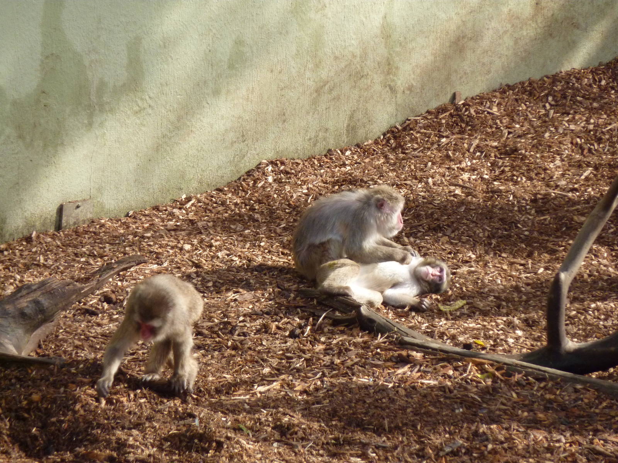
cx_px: 309
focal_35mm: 300
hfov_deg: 6.6
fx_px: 5356
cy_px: 232
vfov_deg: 5.0
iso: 250
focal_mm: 49.2
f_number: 4.9
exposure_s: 1/250
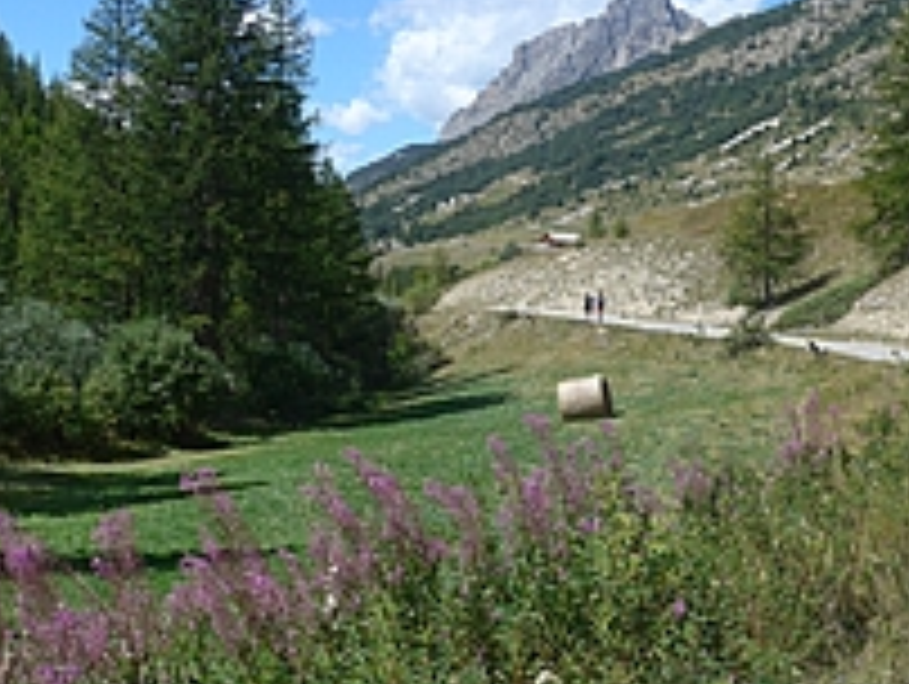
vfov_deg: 26.5
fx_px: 1446
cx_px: 558
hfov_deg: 34.7
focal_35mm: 55
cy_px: 450
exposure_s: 1/1300
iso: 80
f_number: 2.8
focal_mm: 6
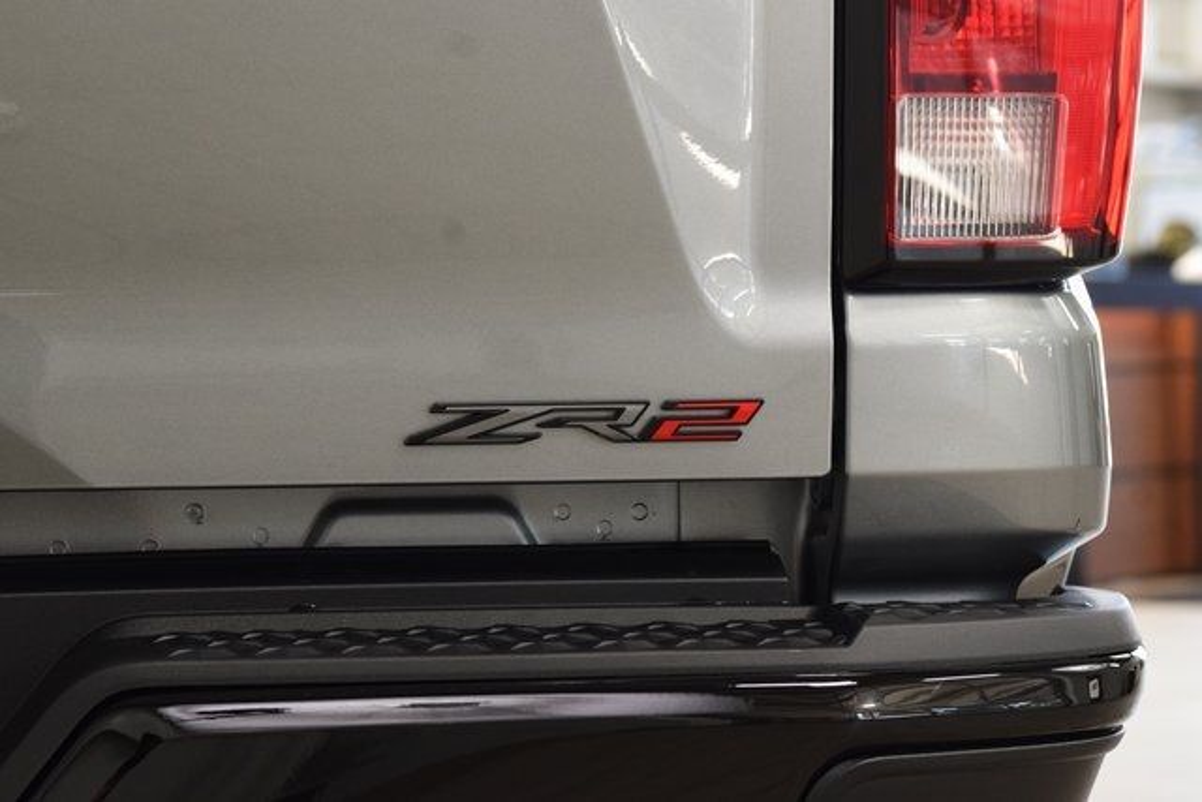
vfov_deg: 13.0
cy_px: 401
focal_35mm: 105
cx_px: 601
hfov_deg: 19.5
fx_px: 3506
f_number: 7.1
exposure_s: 1/30
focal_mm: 70
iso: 1600
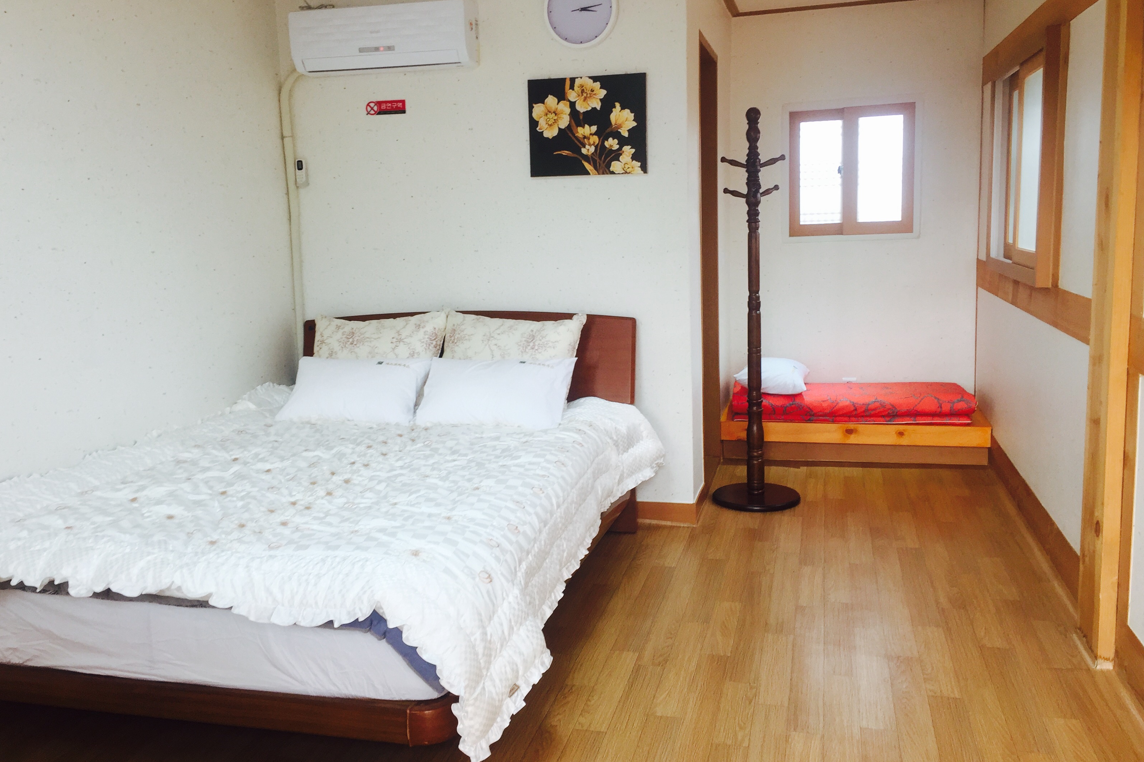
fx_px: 985
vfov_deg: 42.3
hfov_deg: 60.3
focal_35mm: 31
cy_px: 382
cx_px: 558
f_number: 2.2
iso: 40
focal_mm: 4.15
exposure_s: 1/60
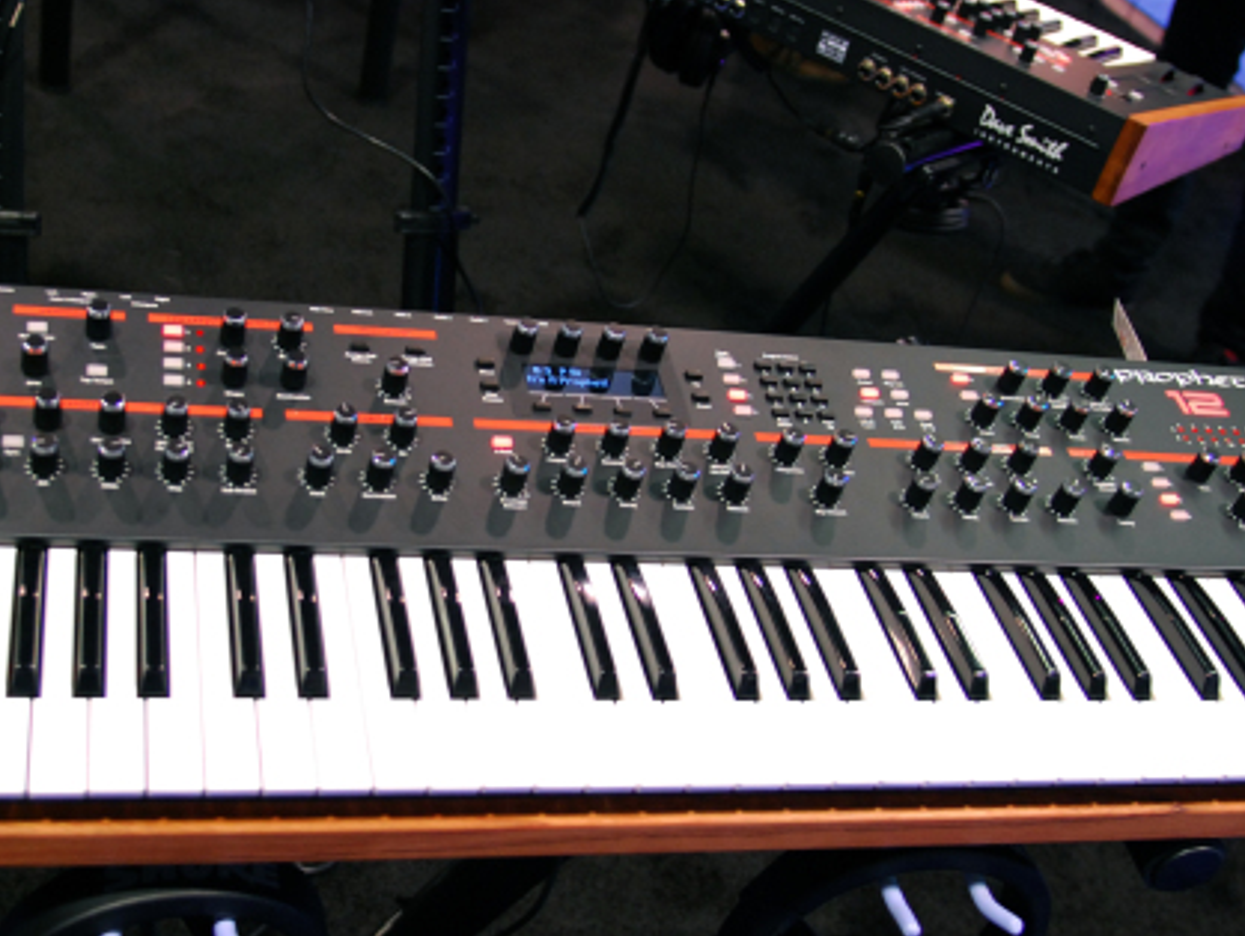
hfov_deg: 42.9
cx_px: 511
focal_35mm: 44
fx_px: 1578
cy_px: 450
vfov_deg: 33.0
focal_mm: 17
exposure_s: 1/50
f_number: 2.8
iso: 500
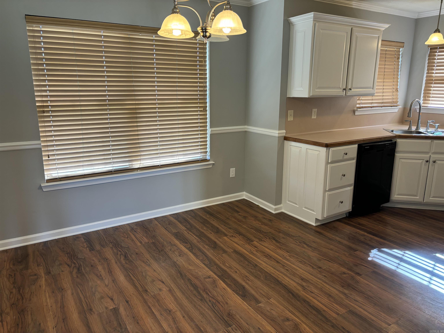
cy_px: 166
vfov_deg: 53.1
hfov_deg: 67.3
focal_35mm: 26
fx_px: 333
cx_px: 222
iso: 100
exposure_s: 1/60
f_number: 1.6
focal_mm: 5.96
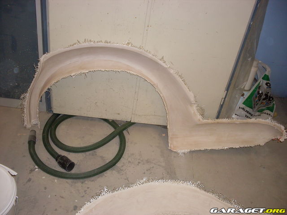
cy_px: 108
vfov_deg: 37.7
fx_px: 315
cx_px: 144
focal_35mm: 38
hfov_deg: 49.0
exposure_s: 1/45
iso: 100
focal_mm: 6.3
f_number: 2.8
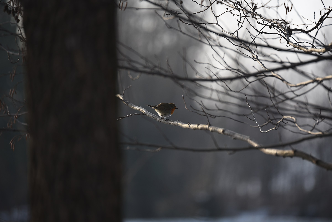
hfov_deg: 10.3
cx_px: 166
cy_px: 111
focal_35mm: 200
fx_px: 1844
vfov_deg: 6.9
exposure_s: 1/1600
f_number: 2.8
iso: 200
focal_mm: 200
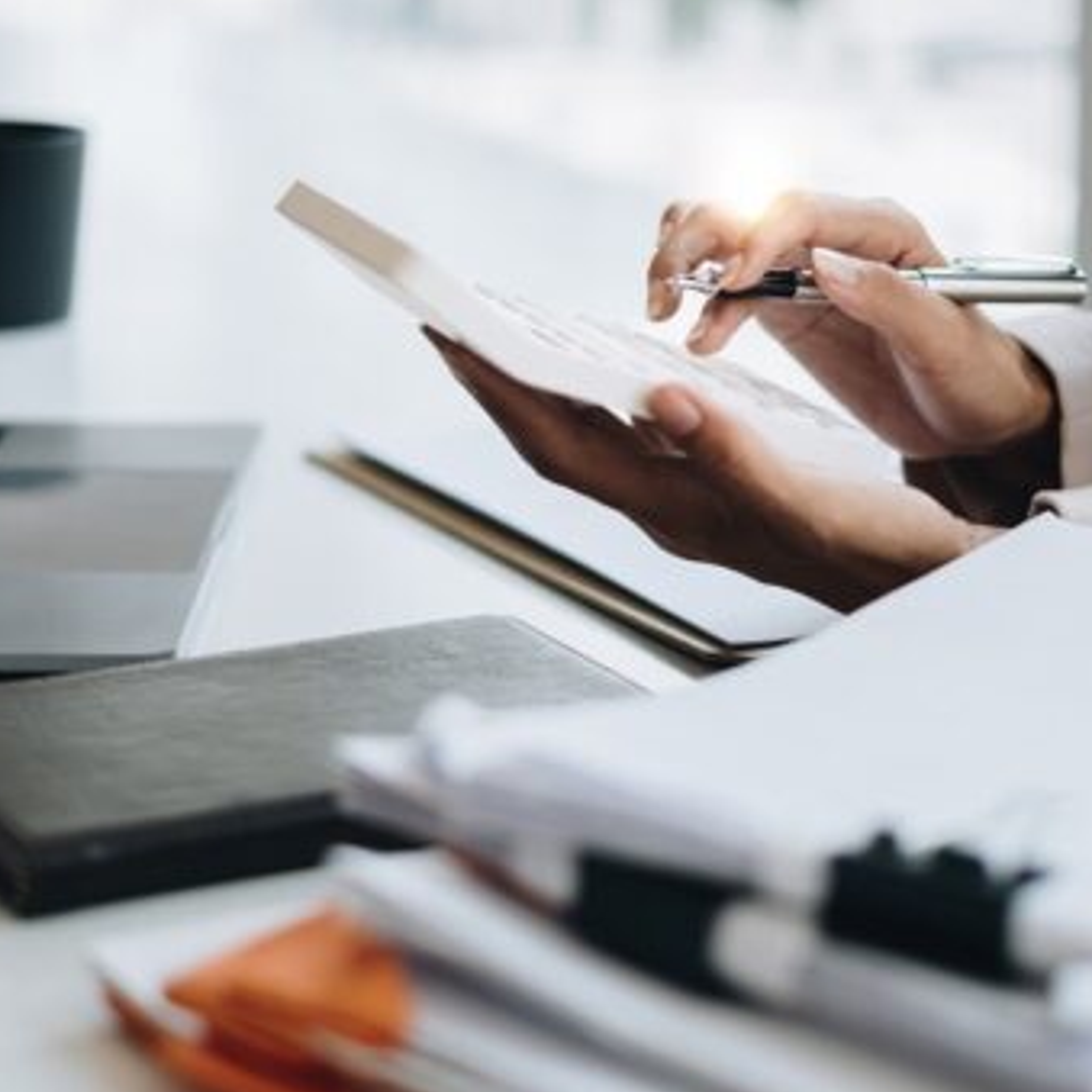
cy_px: 472
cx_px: 583
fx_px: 3034
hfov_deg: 20.4
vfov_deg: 20.4
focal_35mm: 85
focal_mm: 35
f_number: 1.4
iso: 320
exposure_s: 1/1100
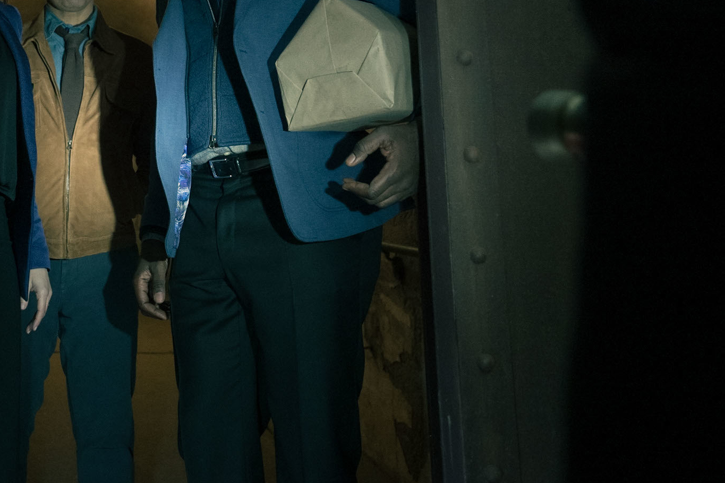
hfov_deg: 40.9
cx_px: 100
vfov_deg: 29.2
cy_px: 102
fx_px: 906
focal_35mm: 45
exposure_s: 1/100
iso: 4000
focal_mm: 24
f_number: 2.8
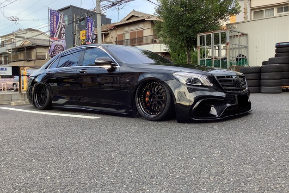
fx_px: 265
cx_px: 144
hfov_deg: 57.2
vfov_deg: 40.0
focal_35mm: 33
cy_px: 90
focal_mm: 3.3
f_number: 2.4
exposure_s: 1/120
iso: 40
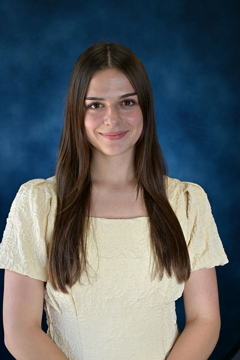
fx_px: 500
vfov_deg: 39.6
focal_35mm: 50
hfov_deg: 27.0
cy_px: 180
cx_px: 120
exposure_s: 1/200
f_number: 4
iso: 200
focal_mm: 50
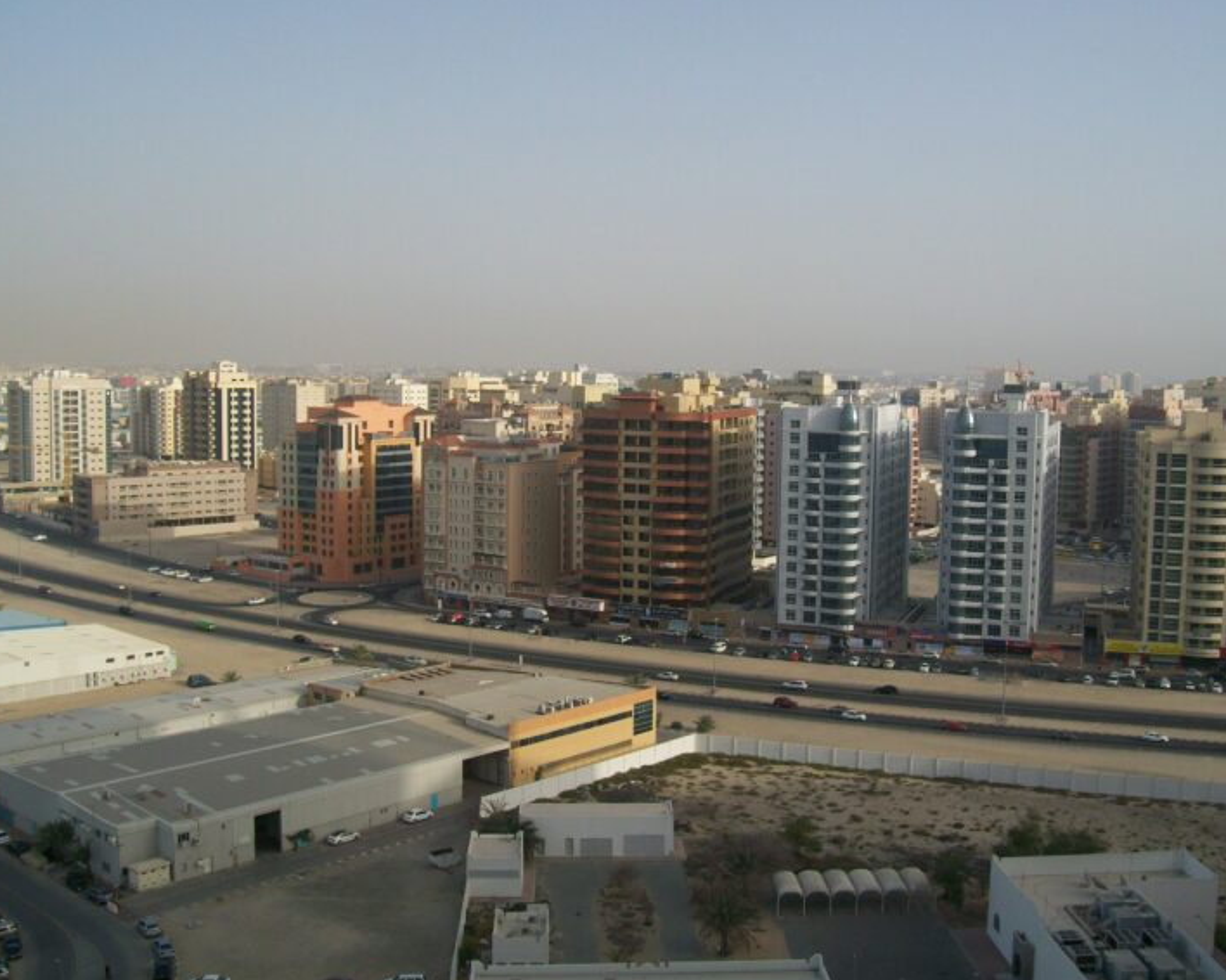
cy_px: 487
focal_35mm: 36
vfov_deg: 41.1
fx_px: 1306
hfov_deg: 50.3
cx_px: 646
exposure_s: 1/400
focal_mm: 6.1
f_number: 4.9
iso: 64
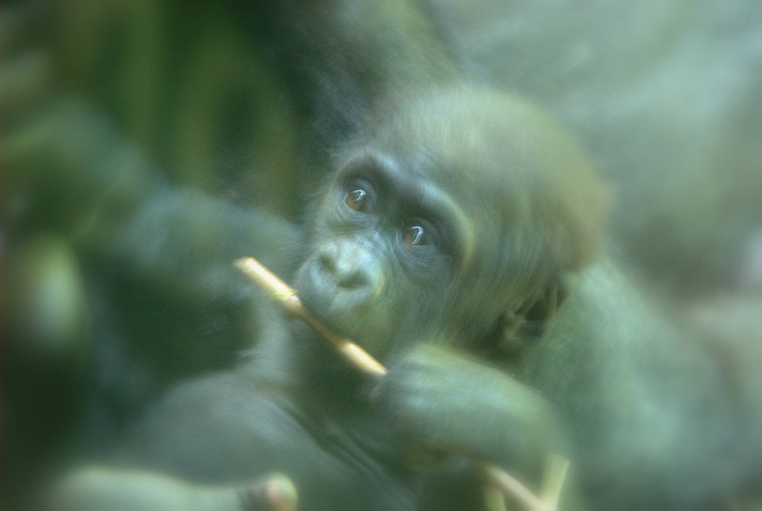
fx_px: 4928
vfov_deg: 5.9
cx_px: 381
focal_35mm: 232
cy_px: 256
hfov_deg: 8.8
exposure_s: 1/8
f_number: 6
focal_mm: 155
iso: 1600
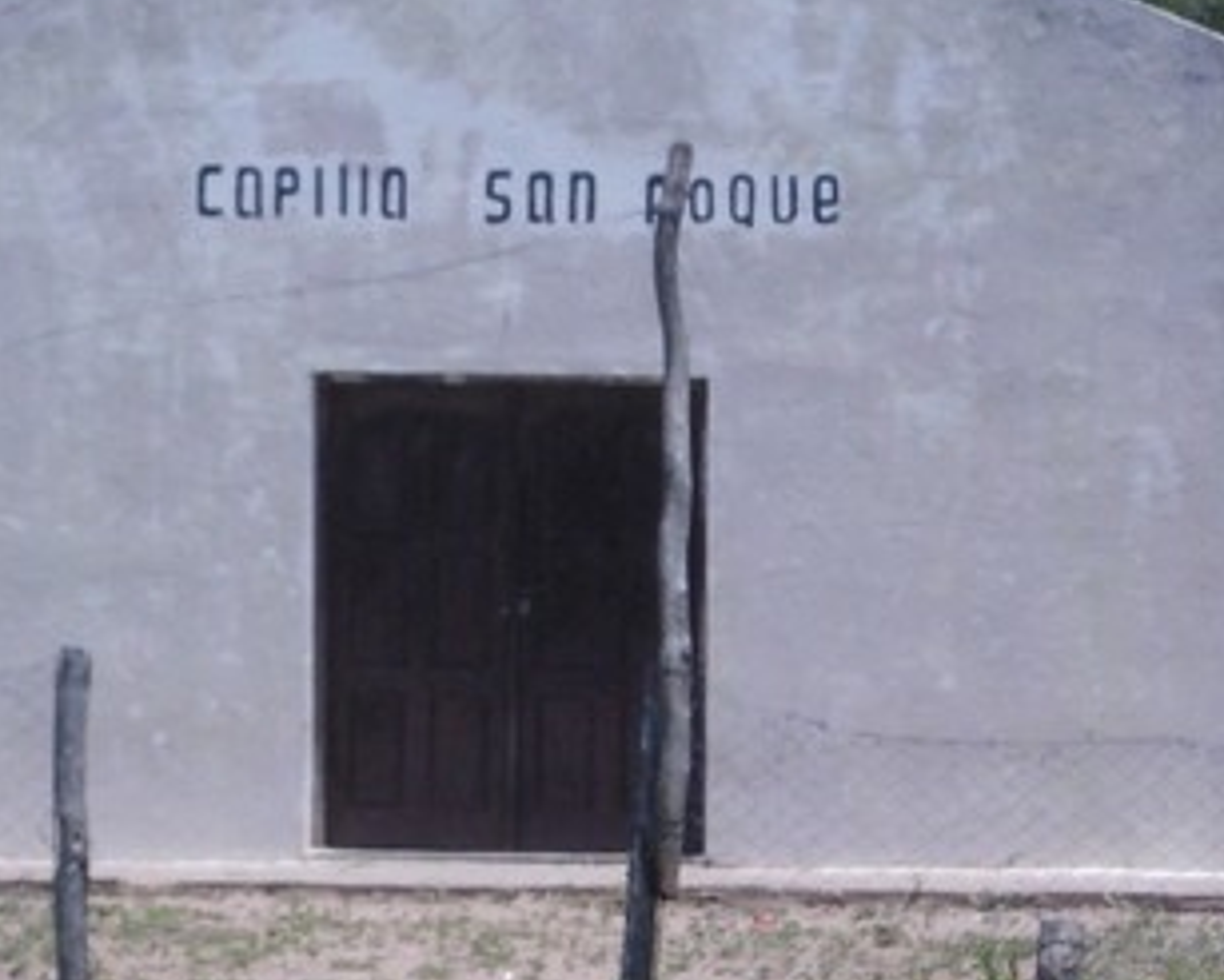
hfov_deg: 6.3
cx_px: 335
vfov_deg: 5.0
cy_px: 586
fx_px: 11201
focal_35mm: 309
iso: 100
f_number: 6.3
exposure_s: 1/500
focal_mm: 17.9
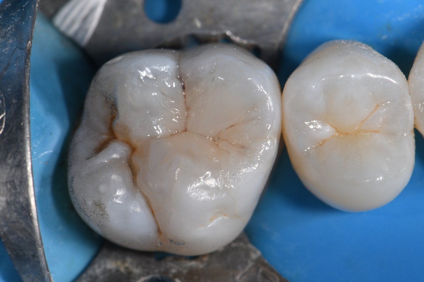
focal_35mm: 157
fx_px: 1848
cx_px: 212
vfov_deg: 8.7
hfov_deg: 13.1
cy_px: 141
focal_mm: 105
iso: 200
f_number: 32
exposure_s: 1/160
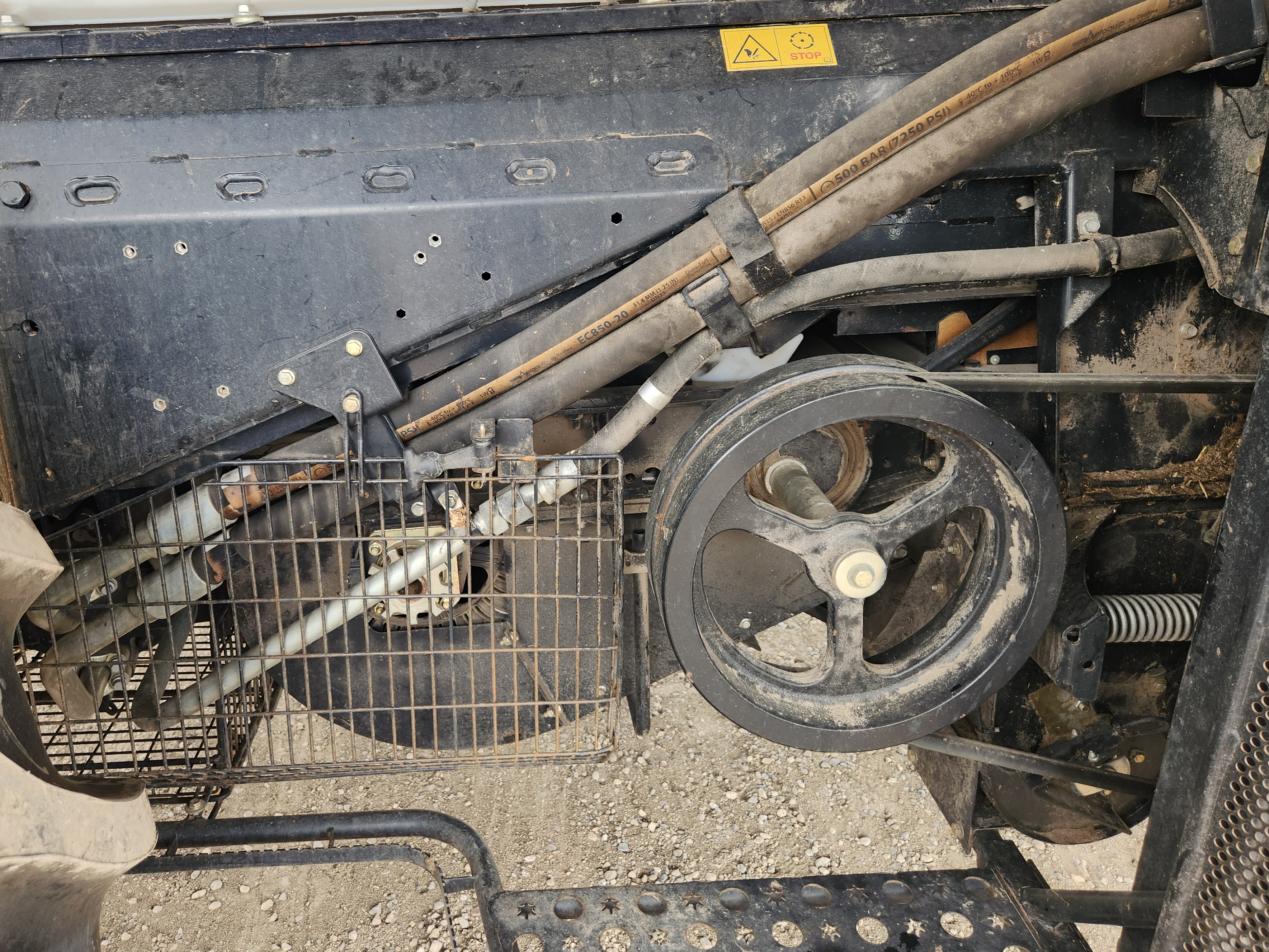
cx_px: 569
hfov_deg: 67.1
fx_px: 953
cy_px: 436
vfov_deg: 53.0
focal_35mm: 26
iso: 50
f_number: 1.8
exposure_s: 1/180
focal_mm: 5.4
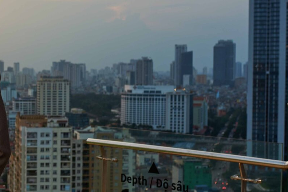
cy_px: 93
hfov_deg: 22.2
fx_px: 680
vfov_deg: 16.1
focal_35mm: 85
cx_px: -54
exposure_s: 1/160
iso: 100
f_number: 5.6
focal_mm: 35
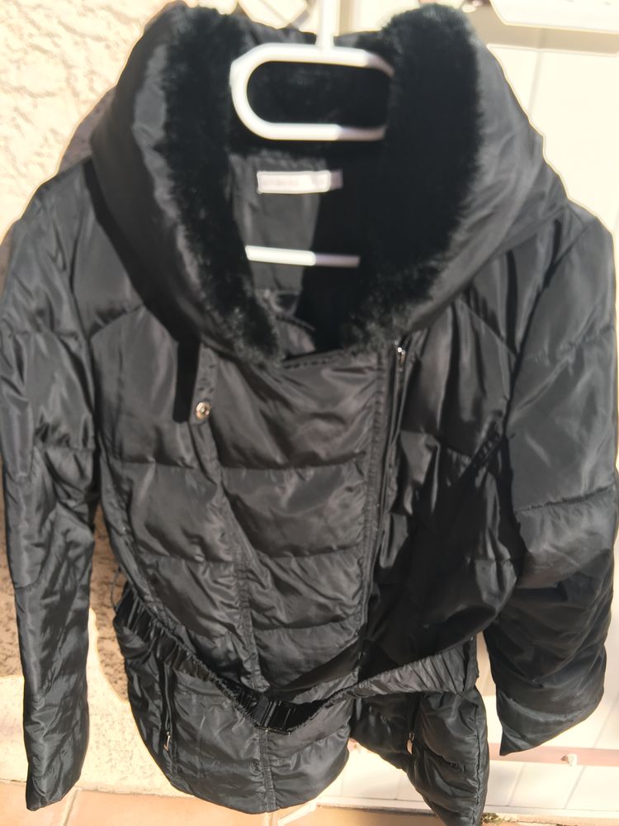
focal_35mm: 29
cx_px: 310
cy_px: 413
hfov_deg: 48.2
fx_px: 691
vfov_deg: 61.7
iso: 25
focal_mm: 4.15
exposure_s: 1/553
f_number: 2.2
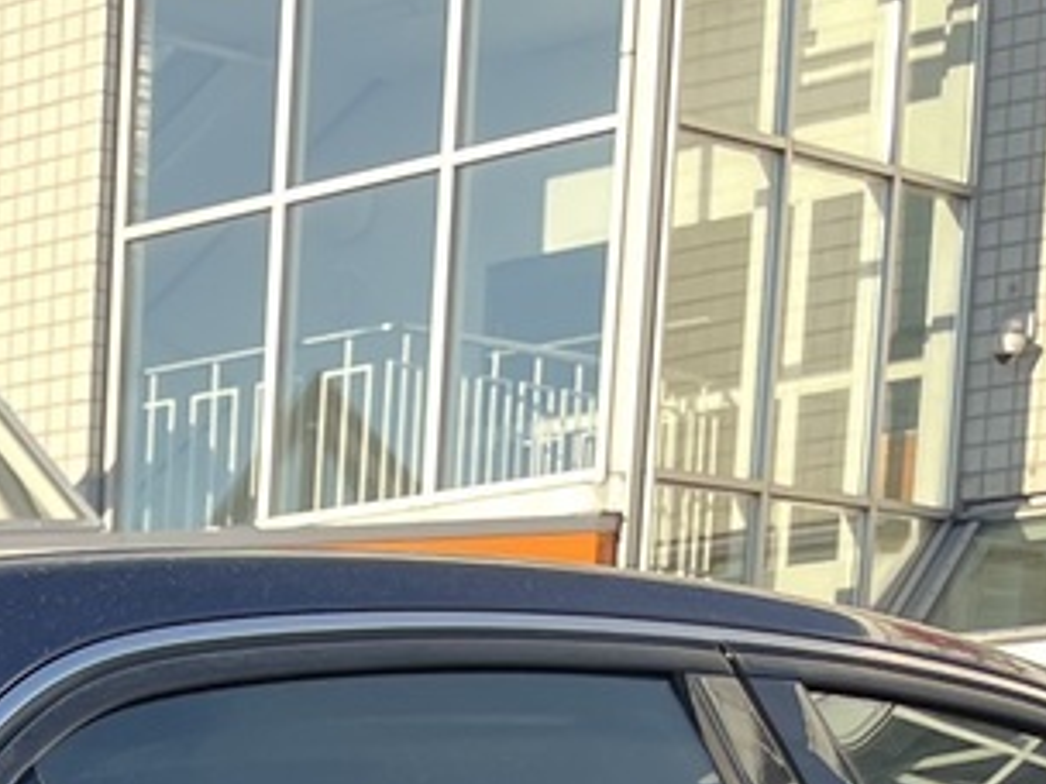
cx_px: -857
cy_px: 1816
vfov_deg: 10.5
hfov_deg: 14.1
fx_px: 3717
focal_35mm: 123
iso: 50
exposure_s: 1/705
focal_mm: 5.1
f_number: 1.6
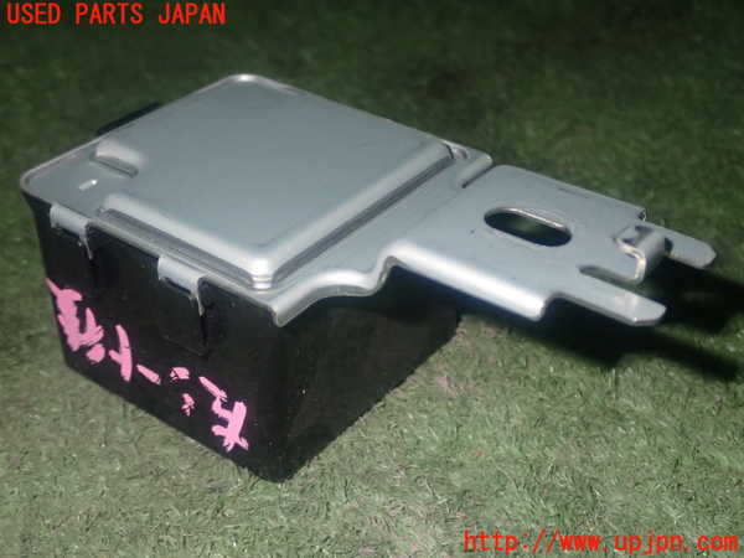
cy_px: 279
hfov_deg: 38.2
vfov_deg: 29.1
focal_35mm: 50
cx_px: 372
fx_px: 1075
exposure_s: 1/50
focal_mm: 9.01
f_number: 9
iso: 500
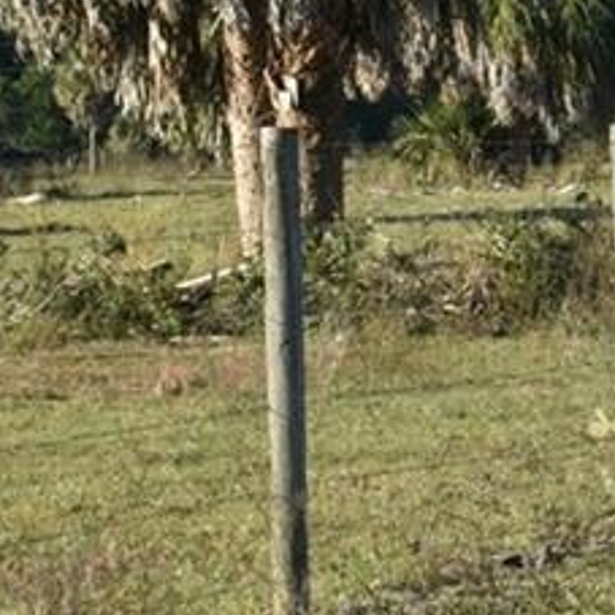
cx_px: 642
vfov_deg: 8.1
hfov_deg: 8.1
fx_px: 4342
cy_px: -11
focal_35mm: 216
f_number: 8
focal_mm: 24
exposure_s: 1/250
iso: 125
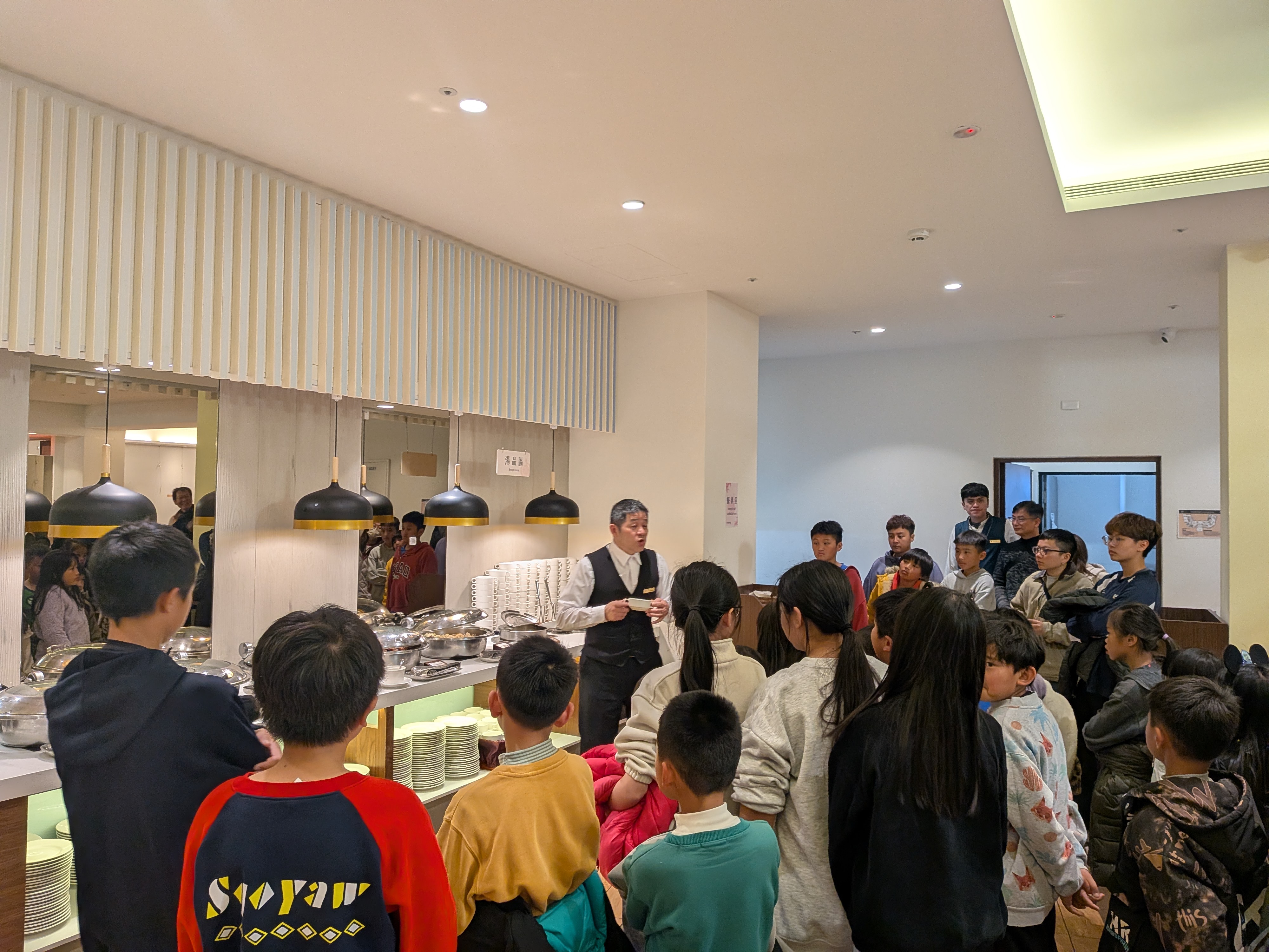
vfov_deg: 56.8
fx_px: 880
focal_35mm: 24
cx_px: 634
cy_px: 476
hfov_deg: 71.6
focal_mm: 4.53
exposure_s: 1/40
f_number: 1.7
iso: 121
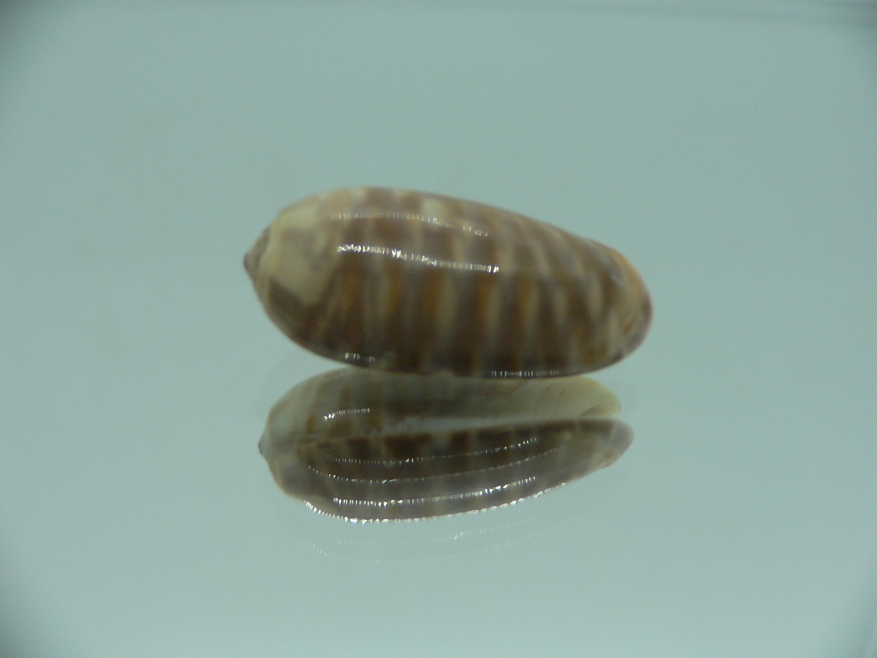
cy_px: 329
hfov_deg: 52.6
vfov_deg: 40.7
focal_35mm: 35
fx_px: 887
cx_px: 438
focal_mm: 4.6
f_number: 2.8
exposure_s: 1/60
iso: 80
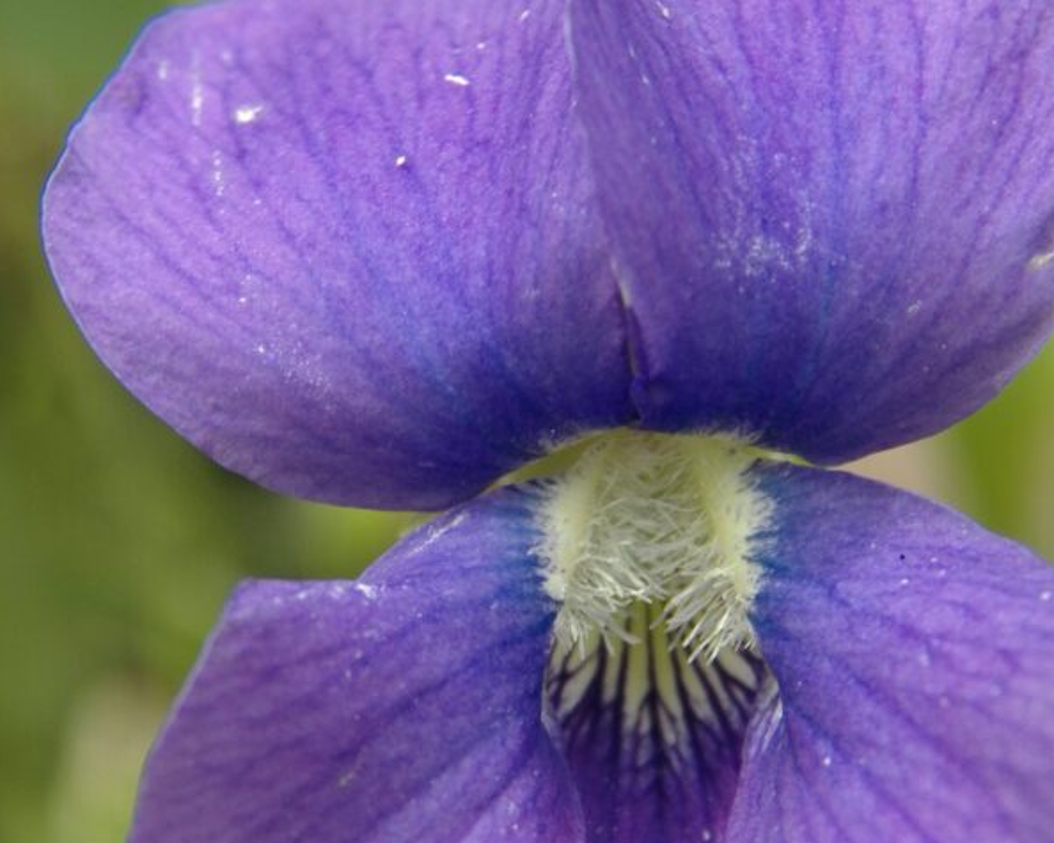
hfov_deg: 13.5
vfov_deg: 10.8
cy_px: 540
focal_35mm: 143
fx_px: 4460
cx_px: 536
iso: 125
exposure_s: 1/250
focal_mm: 15.2
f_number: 4
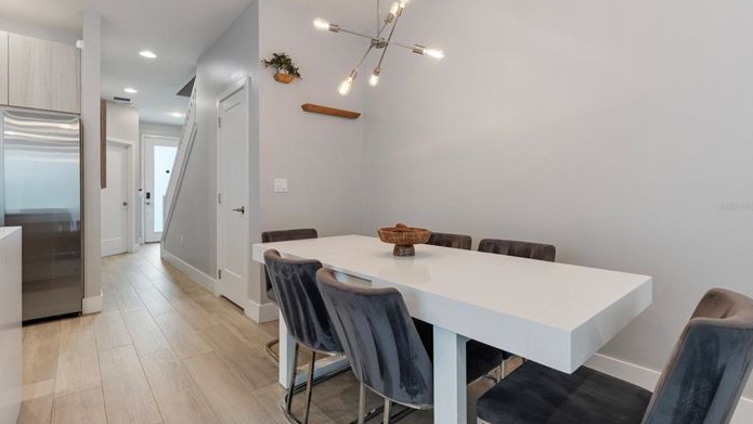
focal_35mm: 17
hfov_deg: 95.9
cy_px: 207
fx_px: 339
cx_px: 380
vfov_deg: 63.9
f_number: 8
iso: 640
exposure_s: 1/15
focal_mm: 16
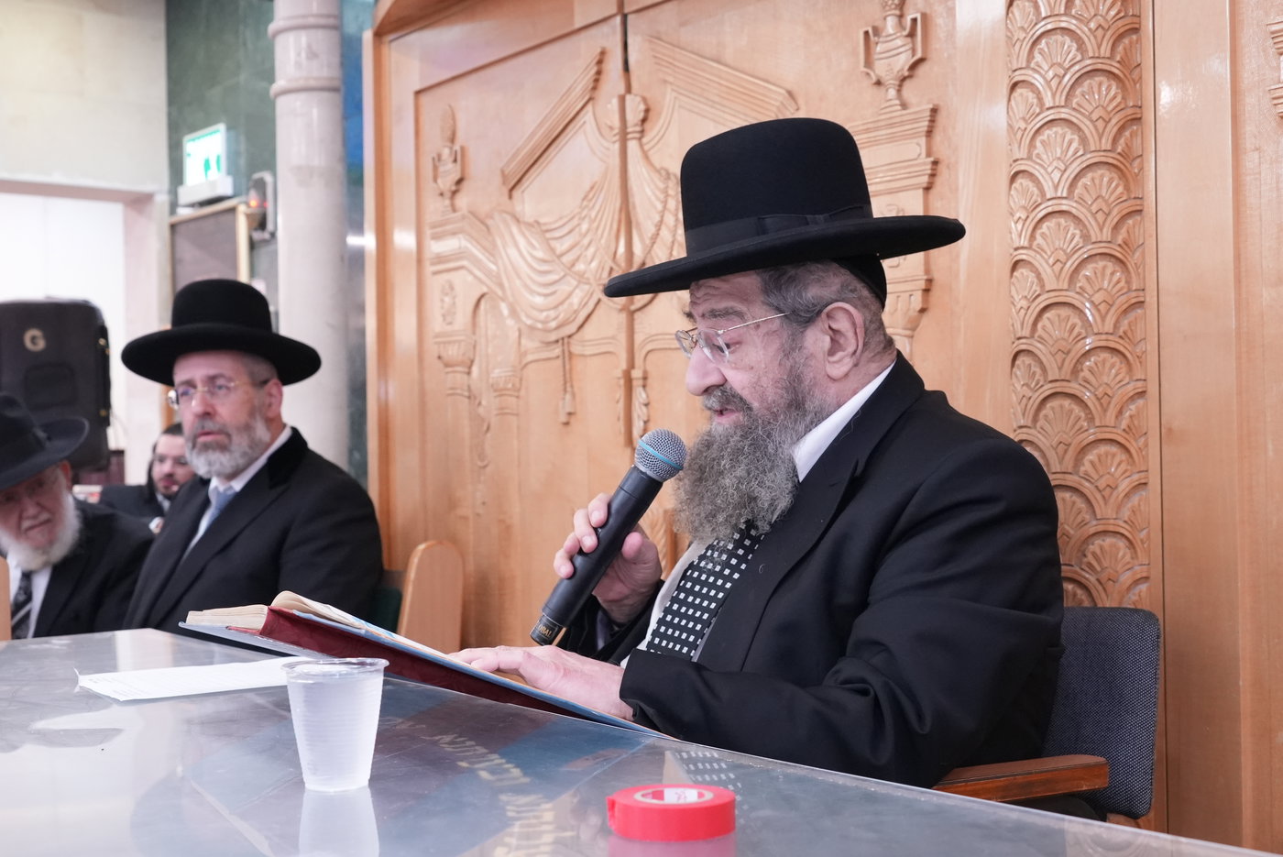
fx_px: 1569
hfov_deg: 44.5
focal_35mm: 44
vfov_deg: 30.5
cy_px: 428
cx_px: 642
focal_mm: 44
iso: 6400
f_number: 7.1
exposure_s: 1/125
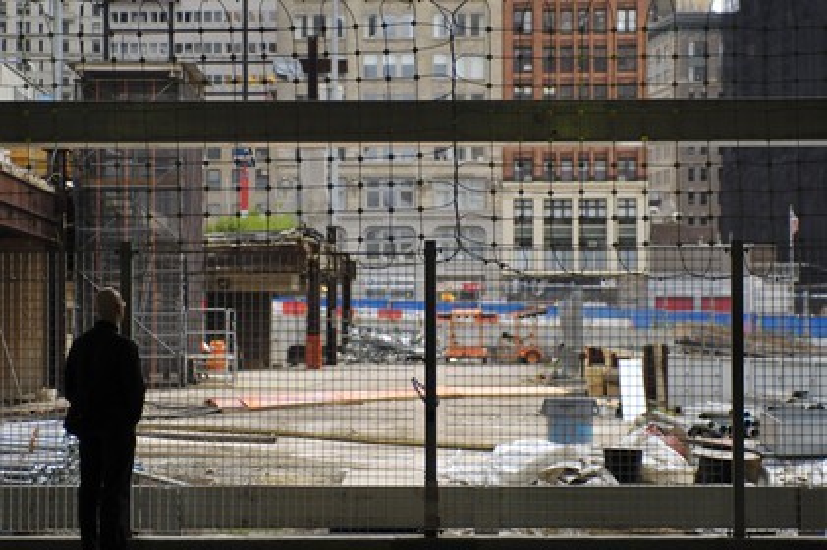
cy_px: 275
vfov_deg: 14.7
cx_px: 414
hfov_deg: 21.9
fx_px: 2135
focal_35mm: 93
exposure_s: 1/125
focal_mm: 62
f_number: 2.8
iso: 100
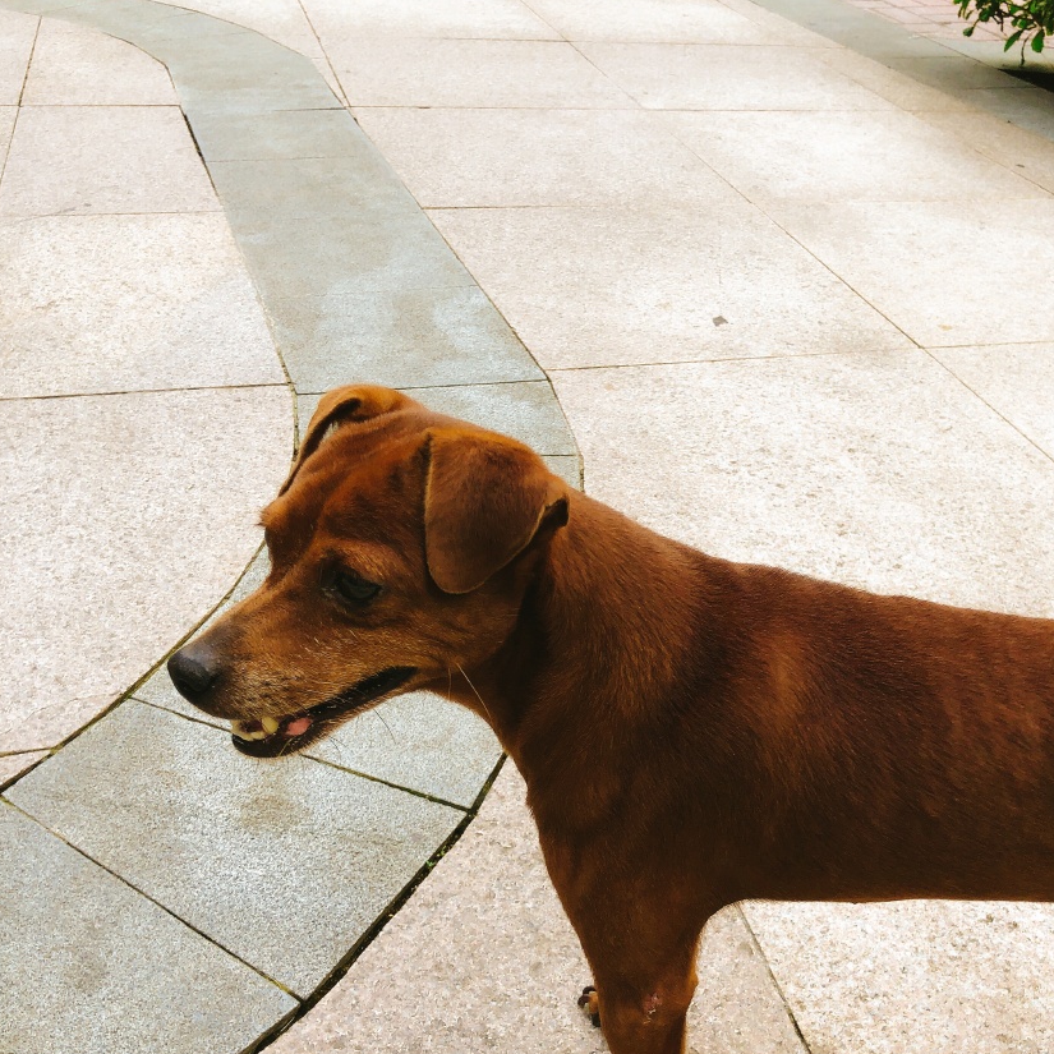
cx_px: 569
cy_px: 652
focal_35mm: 36
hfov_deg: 46.0
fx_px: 1240
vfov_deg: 45.7
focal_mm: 4
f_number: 1.8
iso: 20
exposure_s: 1/146
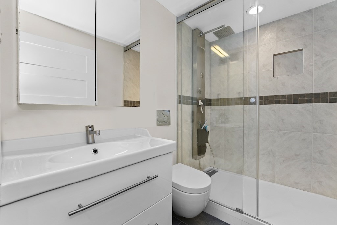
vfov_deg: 77.3
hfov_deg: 100.4
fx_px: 140
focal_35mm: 15
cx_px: 168
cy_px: 112
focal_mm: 10
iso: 400
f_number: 5.6
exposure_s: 1/80
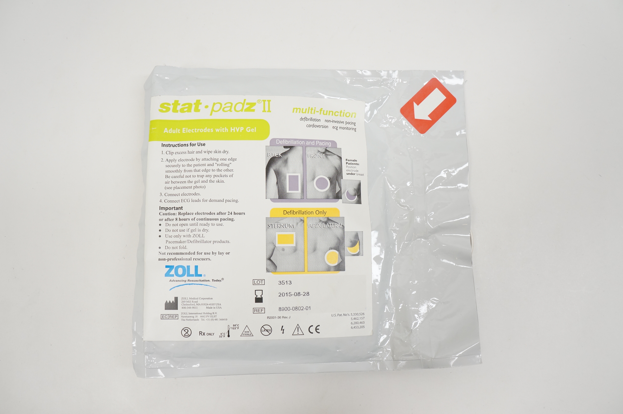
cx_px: 312
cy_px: 207
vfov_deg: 47.8
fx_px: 467
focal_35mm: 27
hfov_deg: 67.4
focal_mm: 18
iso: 400
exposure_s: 1/60
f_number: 7.1
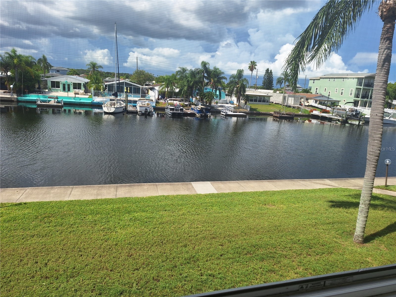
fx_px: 263
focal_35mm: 23
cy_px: 148
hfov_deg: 73.9
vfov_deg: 58.9
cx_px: 198
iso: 40
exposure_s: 1/2105
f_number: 1.8
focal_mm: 5.54
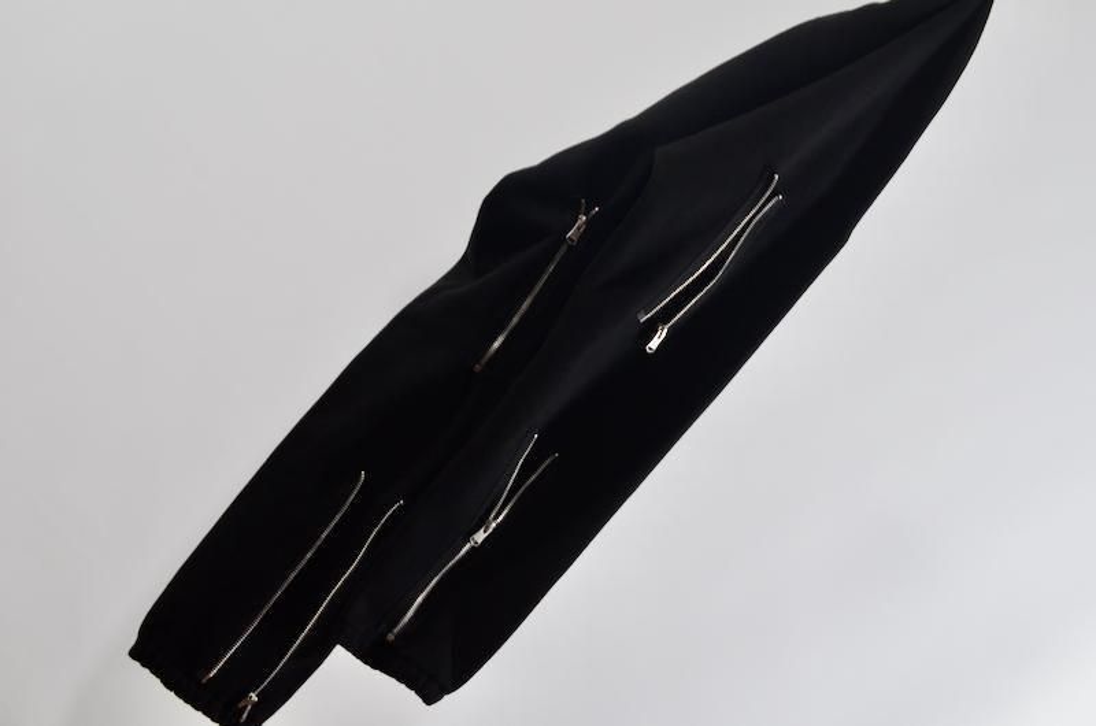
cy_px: 363
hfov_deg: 33.5
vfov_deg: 22.5
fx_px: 1823
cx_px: 548
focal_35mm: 60
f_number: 7.1
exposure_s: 1/30
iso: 800
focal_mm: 40
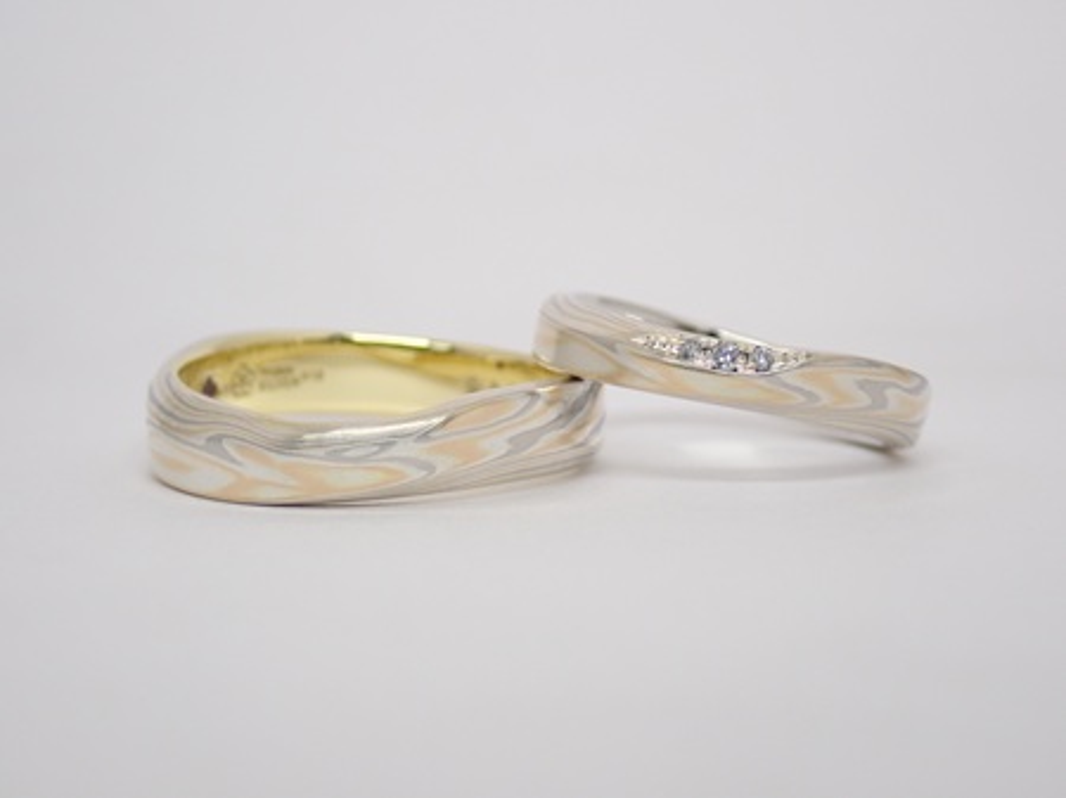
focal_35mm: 77
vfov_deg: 19.1
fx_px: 2370
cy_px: 399
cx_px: 533
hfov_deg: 25.3
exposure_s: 1/160
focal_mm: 13.65
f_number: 4.1
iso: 200
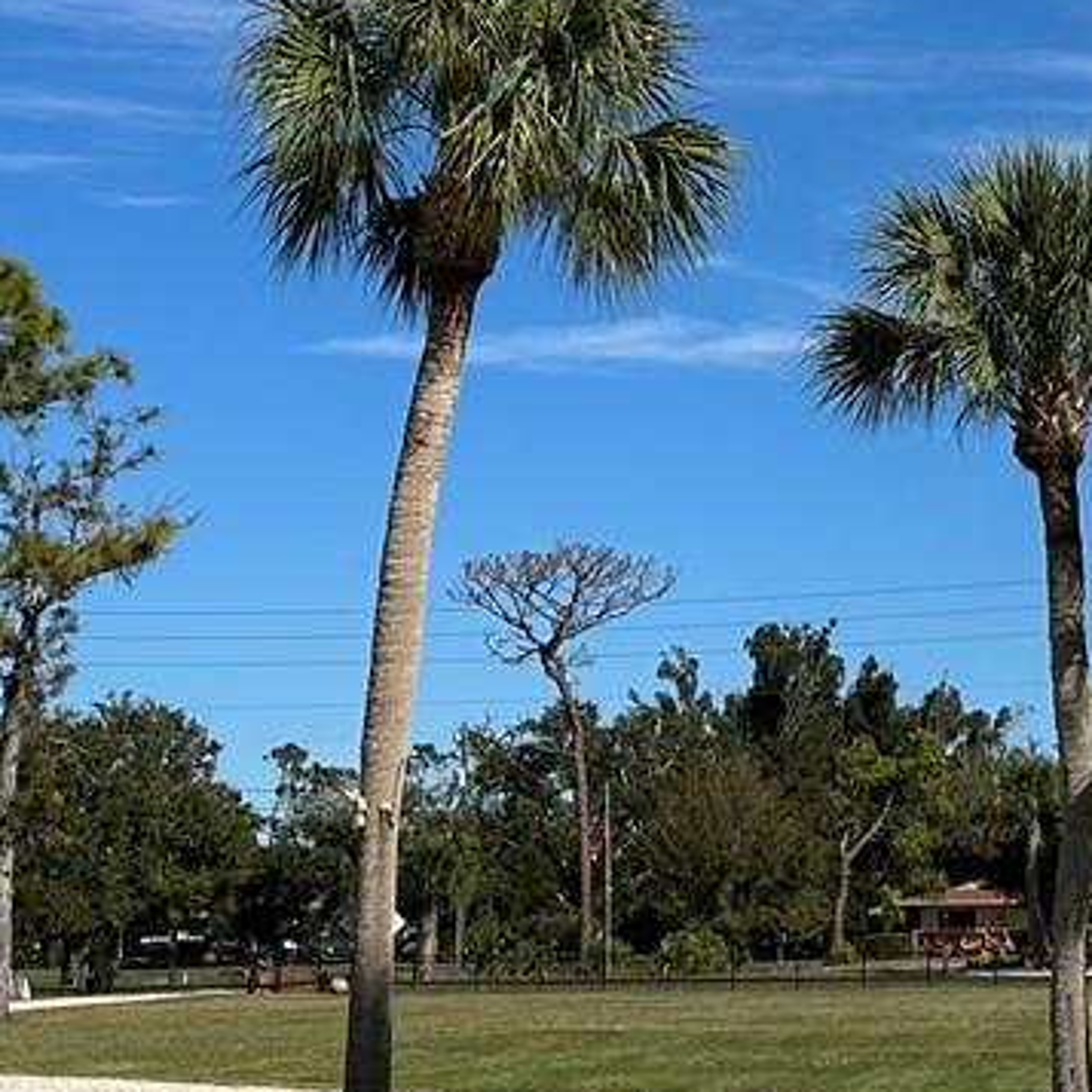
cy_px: 379
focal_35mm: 95
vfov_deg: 18.3
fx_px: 3391
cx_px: 973
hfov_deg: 18.0
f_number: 1.78
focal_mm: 6.86
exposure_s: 1/8197
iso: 80
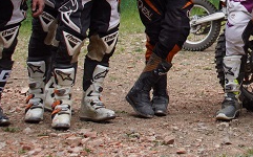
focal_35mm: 97
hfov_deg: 20.5
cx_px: 276
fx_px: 668
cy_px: -20
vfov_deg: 13.2
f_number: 4
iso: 125
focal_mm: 24
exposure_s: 1/160
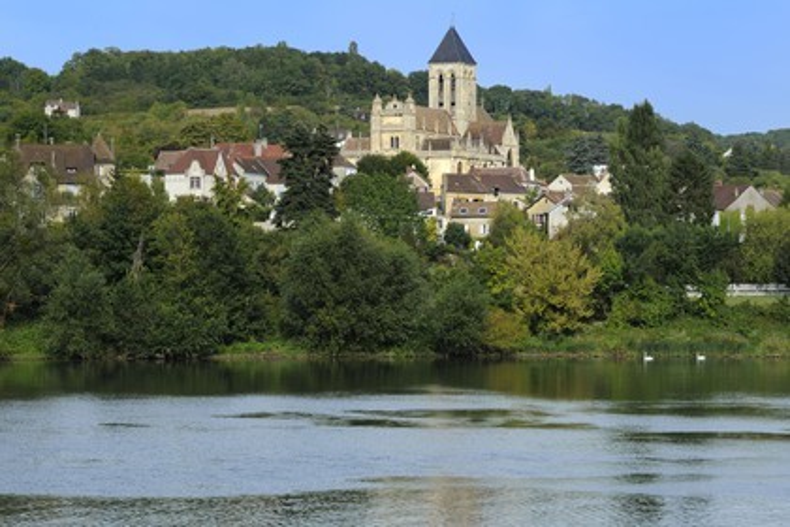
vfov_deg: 12.5
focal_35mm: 110
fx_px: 2414
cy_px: 264
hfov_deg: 18.6
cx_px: 395
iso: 200
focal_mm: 110
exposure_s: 1/250
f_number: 9
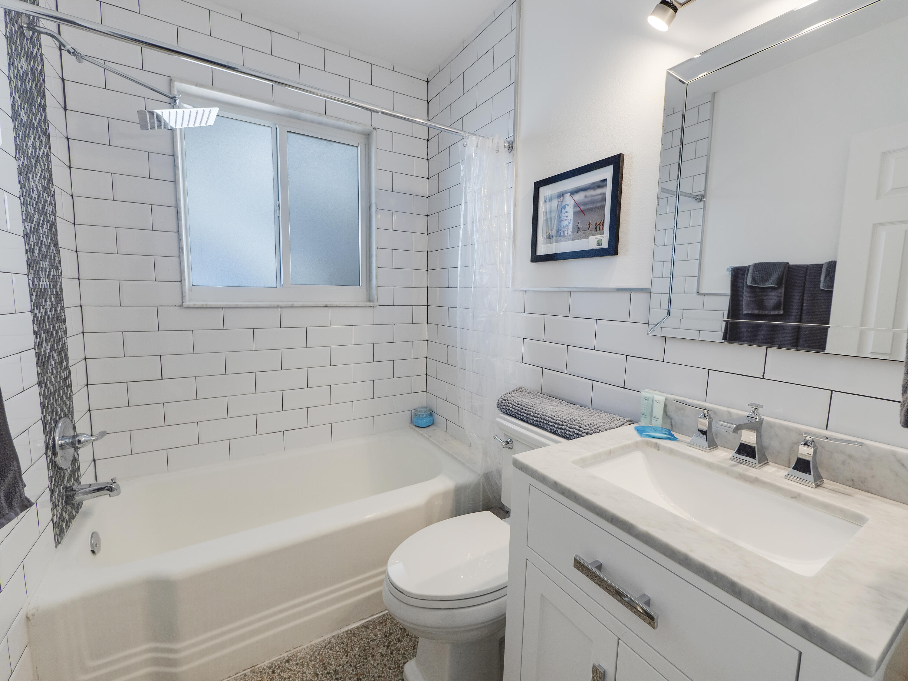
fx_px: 367
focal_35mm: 14
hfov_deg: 102.1
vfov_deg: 85.7
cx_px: 454
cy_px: 340
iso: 200
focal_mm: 7
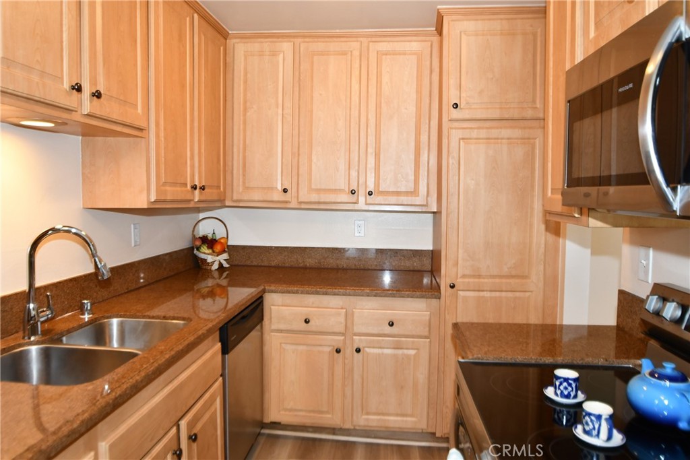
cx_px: 345
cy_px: 230
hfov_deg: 73.7
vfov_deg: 53.1
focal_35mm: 24
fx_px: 460
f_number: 4
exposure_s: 1/60
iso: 720
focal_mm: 16
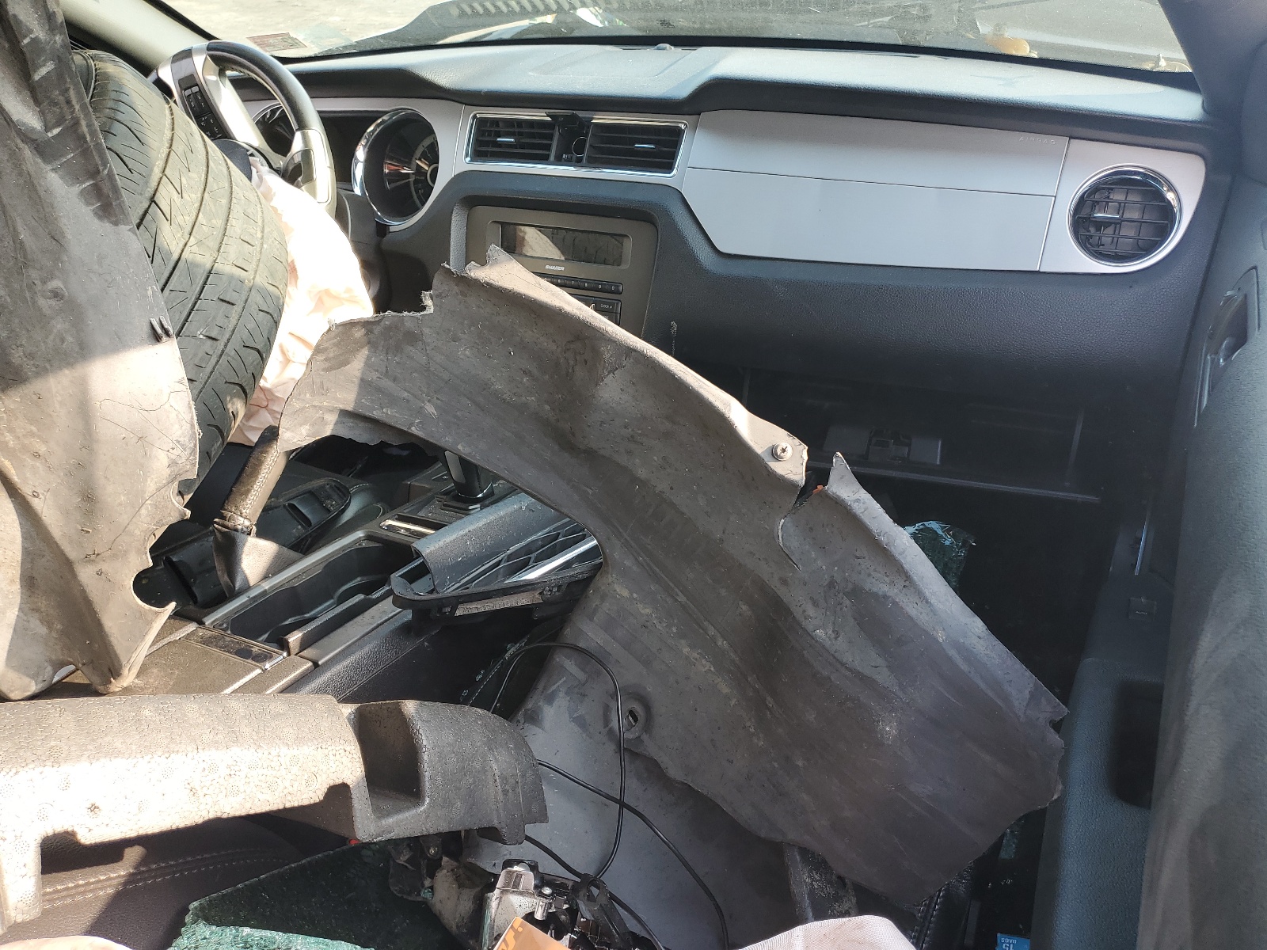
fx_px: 952
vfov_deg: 53.1
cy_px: 475
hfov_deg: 67.3
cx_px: 634
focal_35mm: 26
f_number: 1.5
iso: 50
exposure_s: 1/189
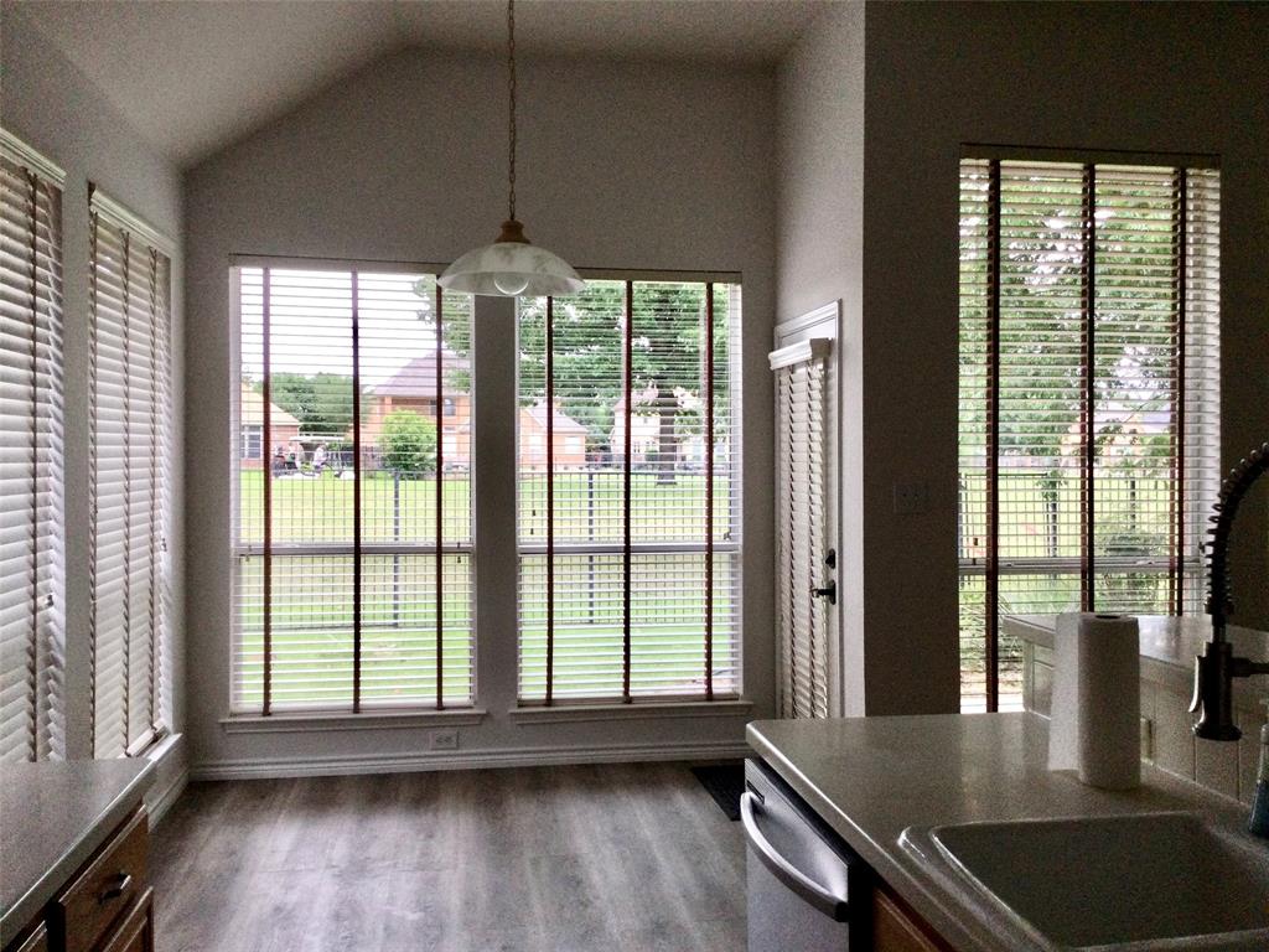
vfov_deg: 45.4
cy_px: 476
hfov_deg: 58.4
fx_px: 1136
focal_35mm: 31
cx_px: 634
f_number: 2.4
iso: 25
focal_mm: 3.3
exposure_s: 1/30
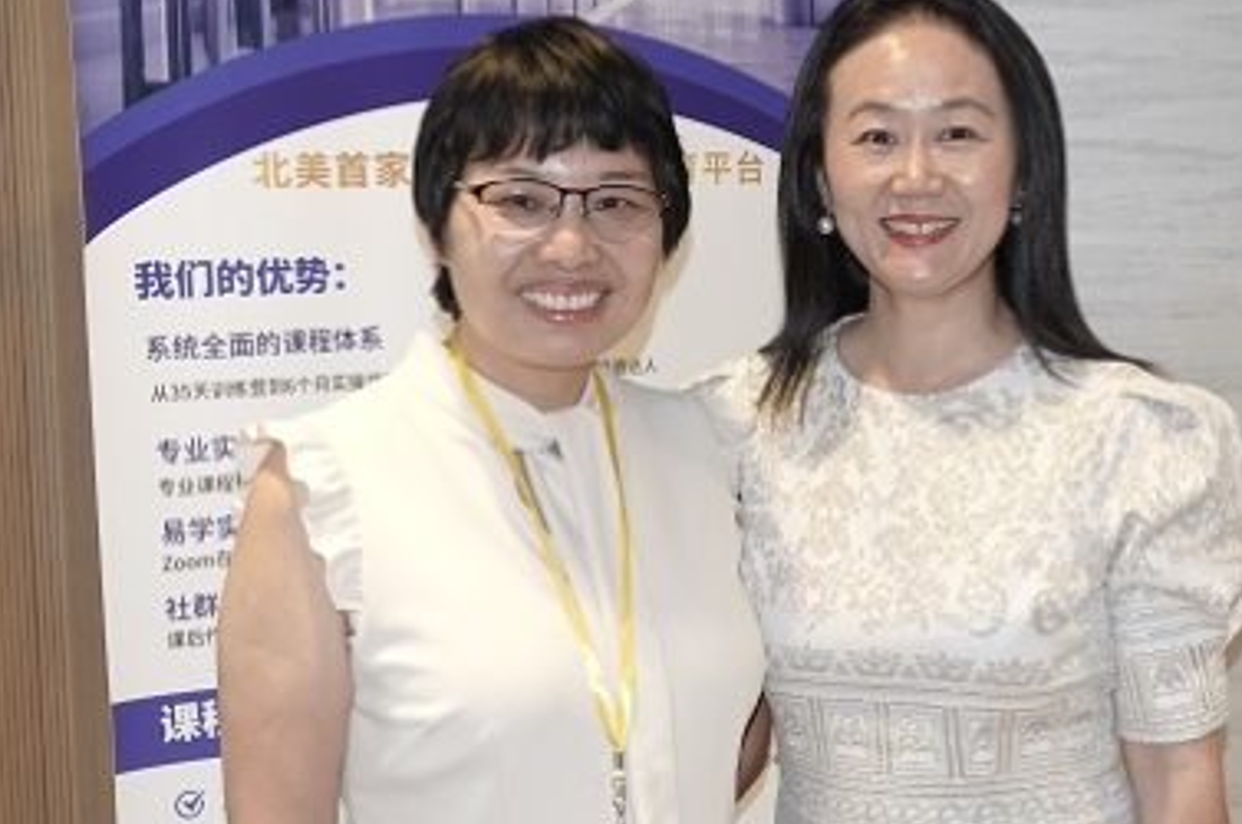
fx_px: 2101
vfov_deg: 22.2
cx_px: 718
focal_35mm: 61
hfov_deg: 32.9
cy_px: 480
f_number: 2.8
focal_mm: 12.04
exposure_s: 1/40
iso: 400
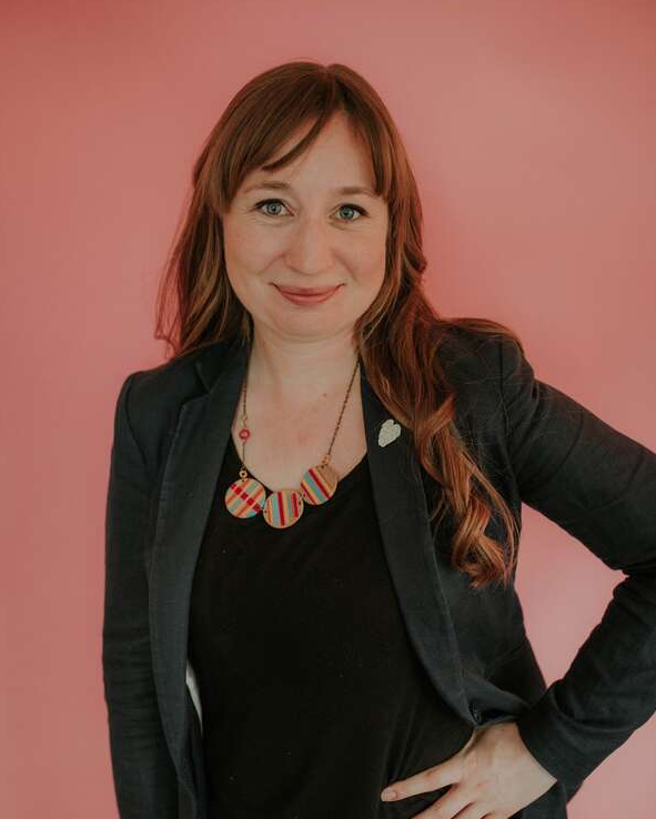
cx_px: 331
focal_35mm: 40
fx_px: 970
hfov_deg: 37.4
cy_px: 448
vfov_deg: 45.7
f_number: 2.2
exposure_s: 1/250
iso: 800
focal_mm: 35
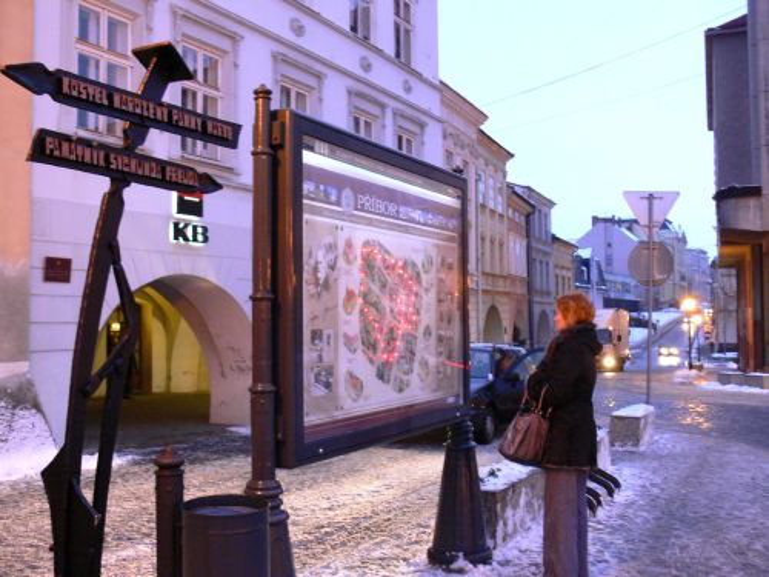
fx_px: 844
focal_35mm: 38
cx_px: 384
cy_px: 288
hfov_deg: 49.0
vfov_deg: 37.7
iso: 200
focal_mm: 8.1
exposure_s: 1/6
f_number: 2.8
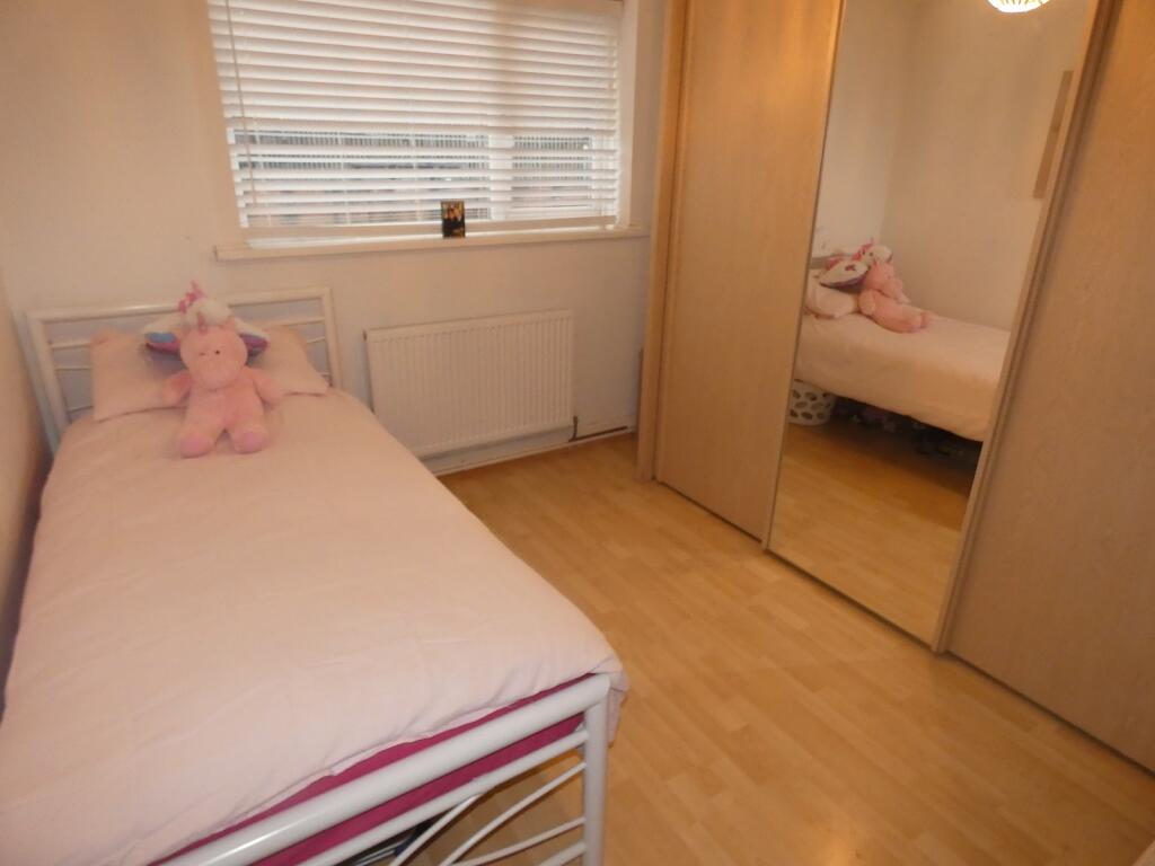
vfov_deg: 66.0
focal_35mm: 20
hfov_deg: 81.7
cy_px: 433
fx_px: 667
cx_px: 578
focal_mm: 3.6
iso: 640
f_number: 2.8
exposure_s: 1/125
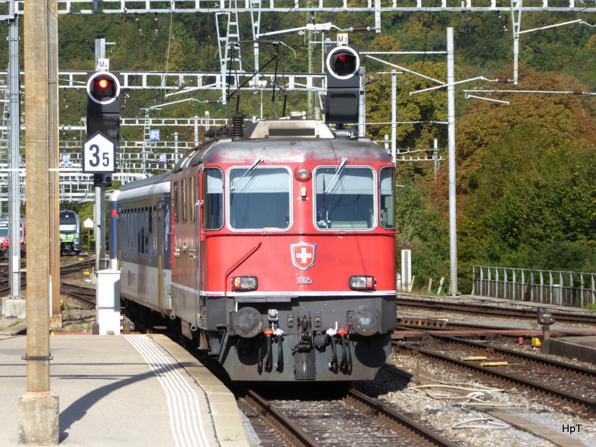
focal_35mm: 257
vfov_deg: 5.8
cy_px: 224
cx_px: 298
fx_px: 4425
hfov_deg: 7.7
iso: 80
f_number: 5.6
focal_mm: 41.4
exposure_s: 1/160
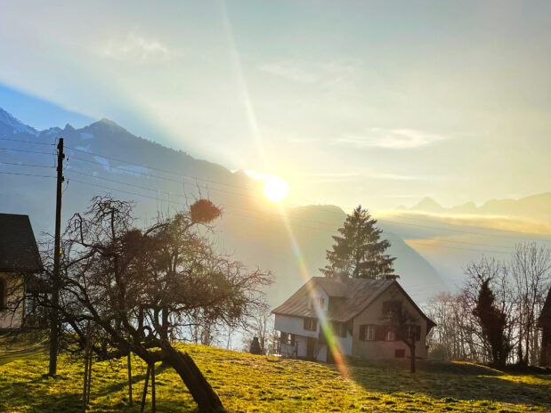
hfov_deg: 41.8
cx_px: 106
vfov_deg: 33.0
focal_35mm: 43
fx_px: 684
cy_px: 304
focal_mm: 4.2
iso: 32
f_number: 1.6
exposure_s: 1/3861
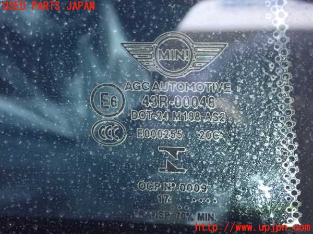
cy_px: 117
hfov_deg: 22.3
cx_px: 156
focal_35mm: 88
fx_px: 796
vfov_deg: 16.8
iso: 1600
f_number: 4.5
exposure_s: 1/15
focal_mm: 15.66
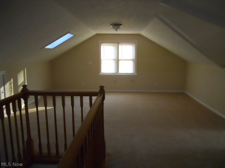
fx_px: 182
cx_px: 112
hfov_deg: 63.4
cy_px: 84
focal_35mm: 28
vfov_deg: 49.7
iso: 640
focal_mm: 5
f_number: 2.7
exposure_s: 1/125
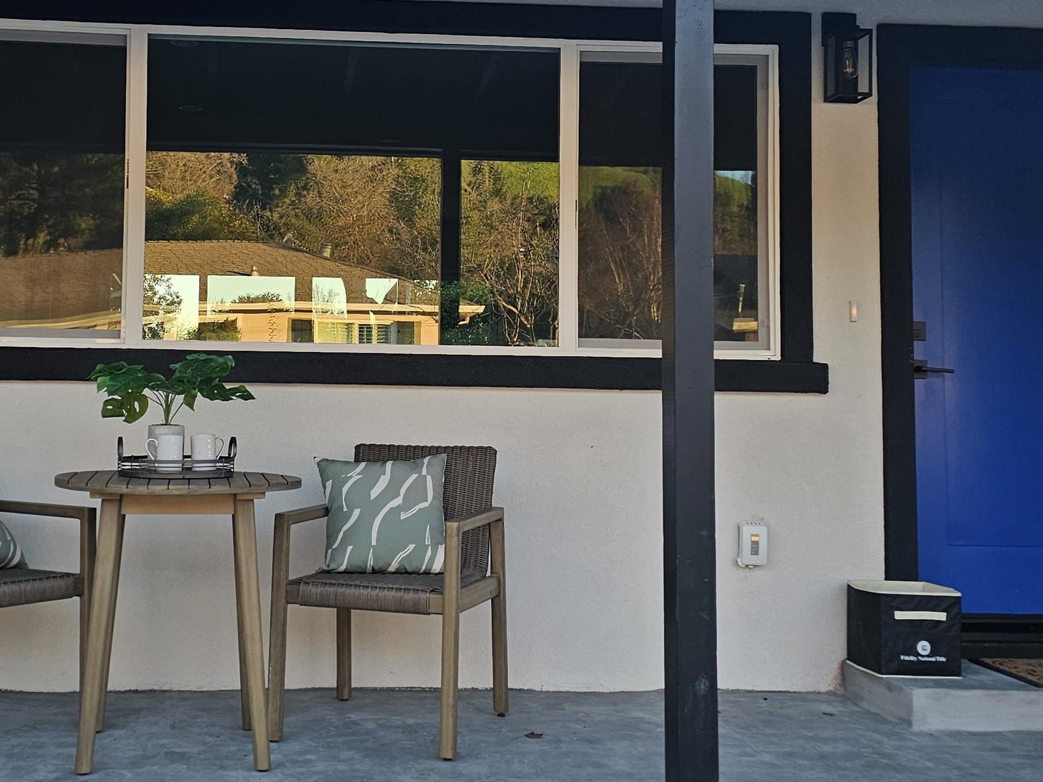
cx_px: 352
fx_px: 1446
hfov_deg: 39.2
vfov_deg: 30.2
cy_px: 318
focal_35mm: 48
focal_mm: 6.3
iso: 50
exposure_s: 1/207
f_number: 1.7
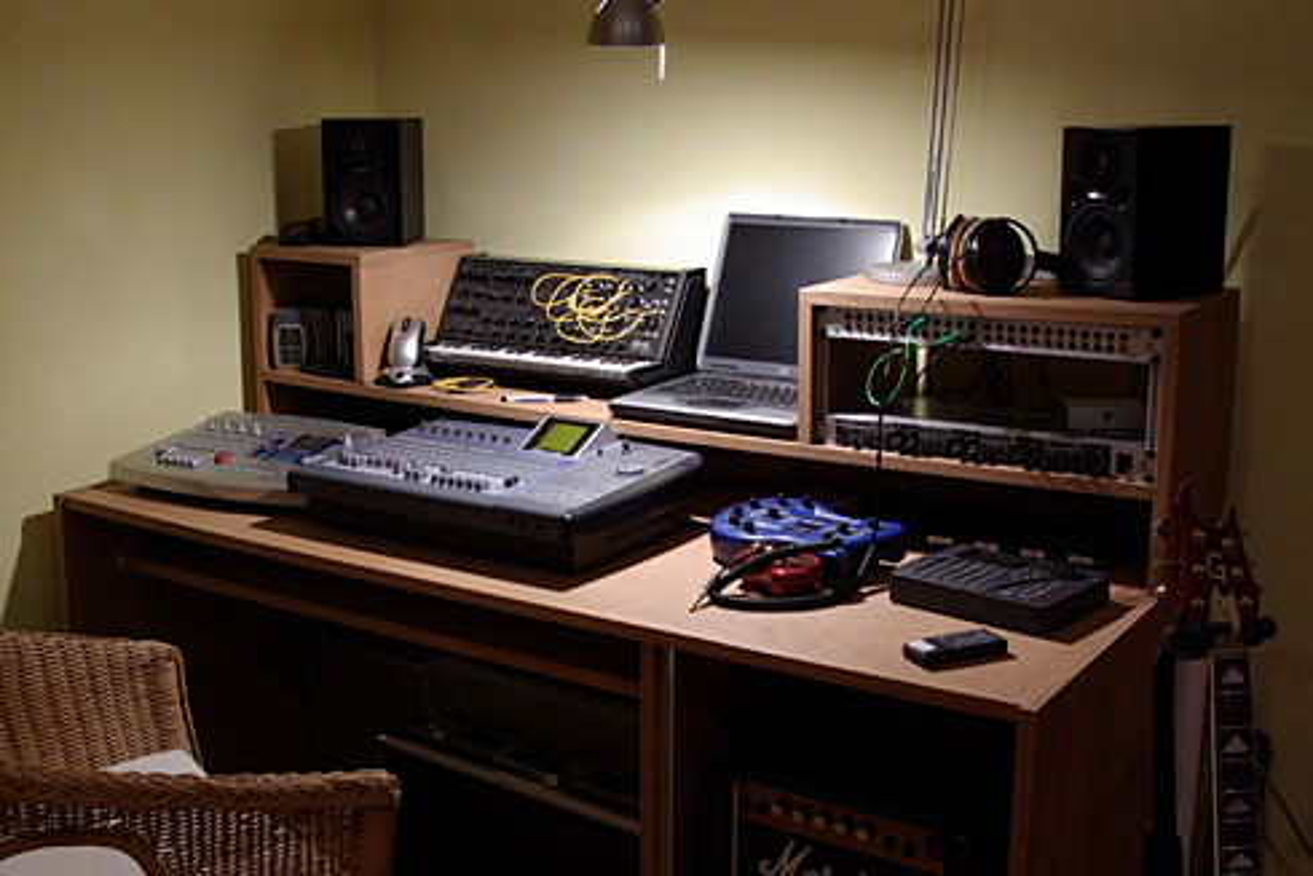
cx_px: 656
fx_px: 1313
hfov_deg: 53.1
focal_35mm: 36
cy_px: 438
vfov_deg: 36.9
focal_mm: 24
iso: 200
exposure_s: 1
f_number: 8
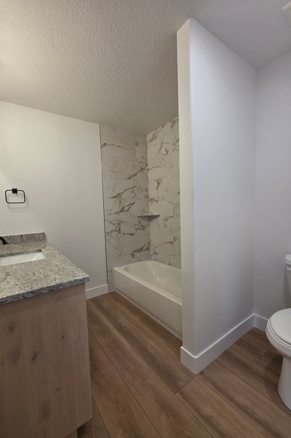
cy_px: 221
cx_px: 130
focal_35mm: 14
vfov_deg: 104.3
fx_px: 170
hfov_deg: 80.9
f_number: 1.9
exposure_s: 1/120
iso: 100
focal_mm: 2.2
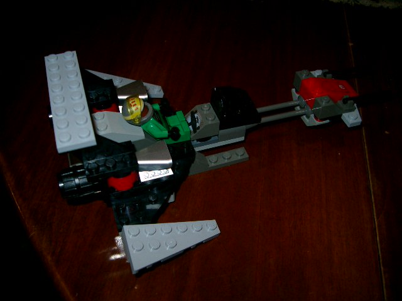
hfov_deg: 50.1
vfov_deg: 38.7
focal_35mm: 37
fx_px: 430
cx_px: 201
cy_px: 150
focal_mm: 7.6
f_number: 2.6
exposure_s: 1/60
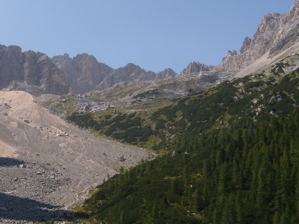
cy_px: 150
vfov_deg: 24.3
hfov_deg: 29.9
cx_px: -3
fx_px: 518
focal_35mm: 60
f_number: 6.7
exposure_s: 1/250
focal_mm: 6
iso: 100
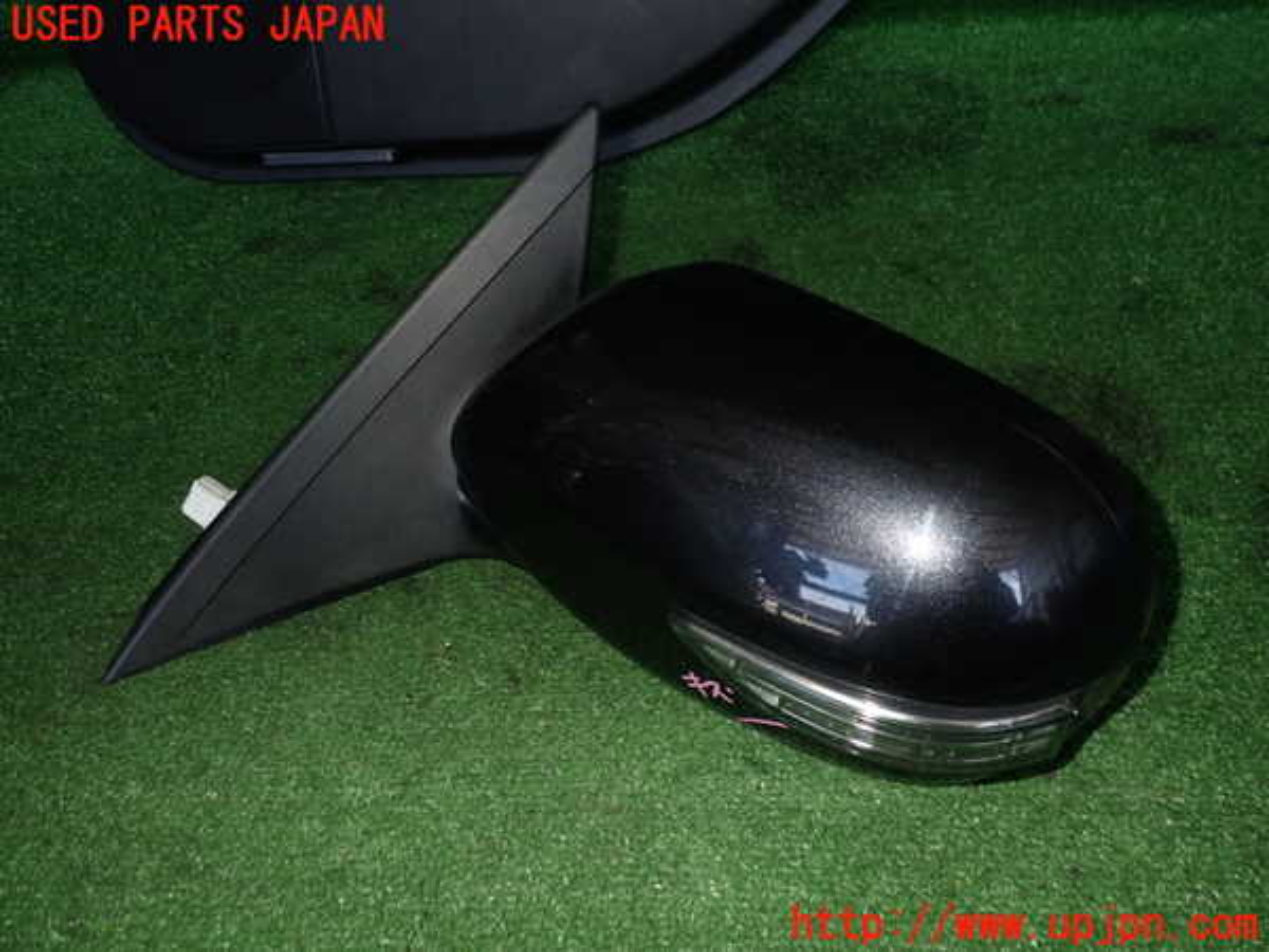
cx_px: 634
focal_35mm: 30
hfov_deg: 60.0
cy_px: 476
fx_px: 1100
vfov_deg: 46.8
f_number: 6.3
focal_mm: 5.4
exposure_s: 1/30
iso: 200
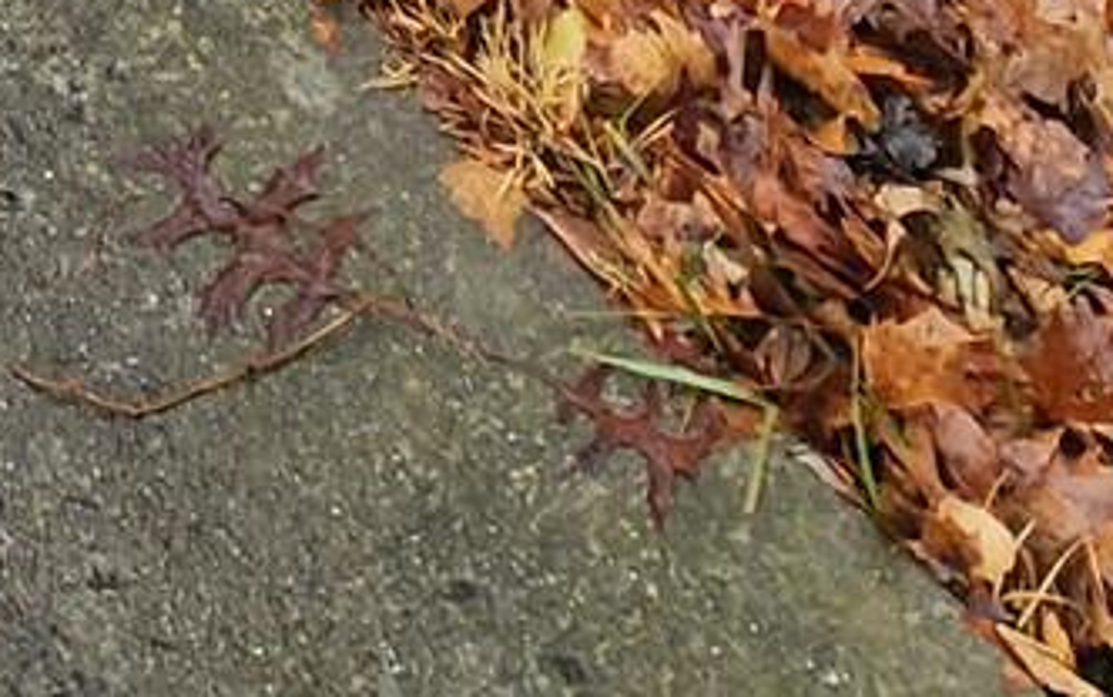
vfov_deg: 9.3
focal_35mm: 85
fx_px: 2580
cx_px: -238
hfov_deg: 22.4
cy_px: -1766
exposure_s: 1/168
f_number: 2.2
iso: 50
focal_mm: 2.2
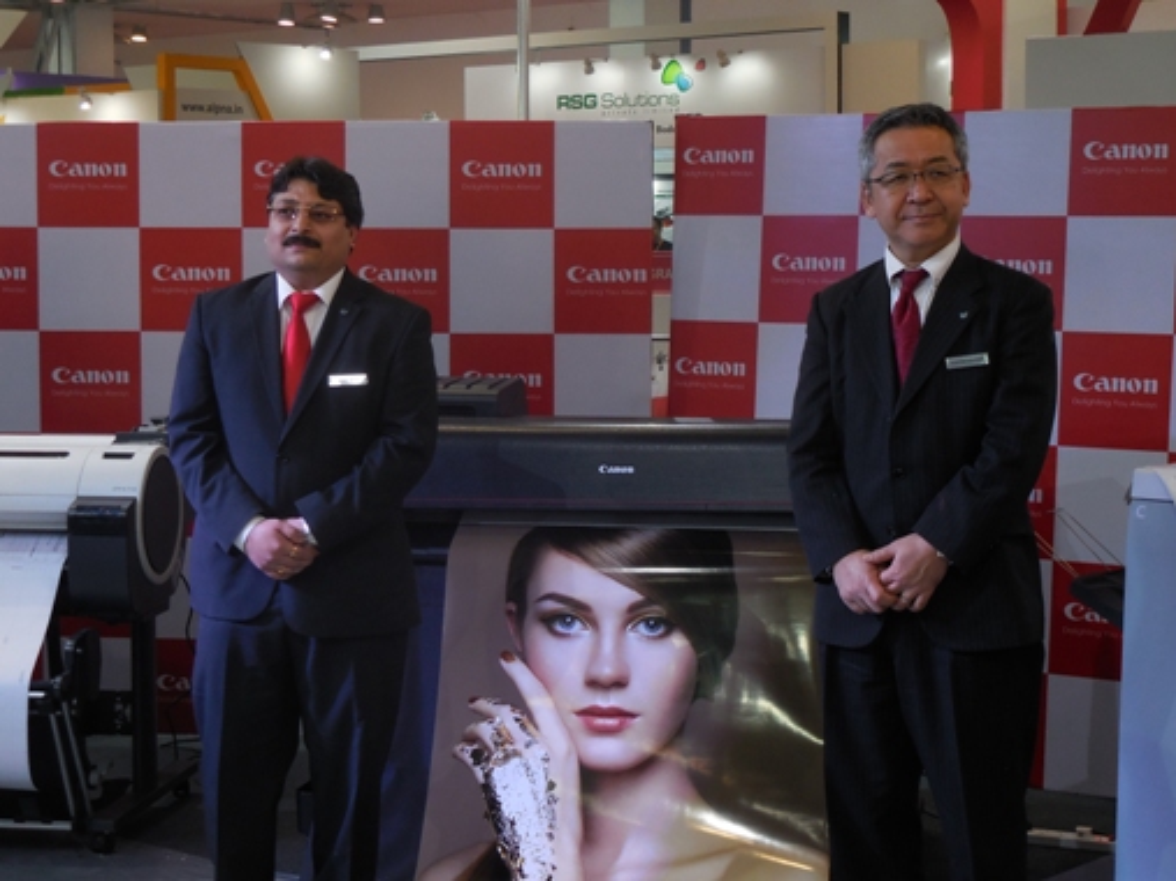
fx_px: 2378
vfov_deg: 21.0
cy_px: 440
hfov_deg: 27.8
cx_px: 588
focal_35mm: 70
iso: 200
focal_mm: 12.6
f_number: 4.7
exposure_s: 1/30
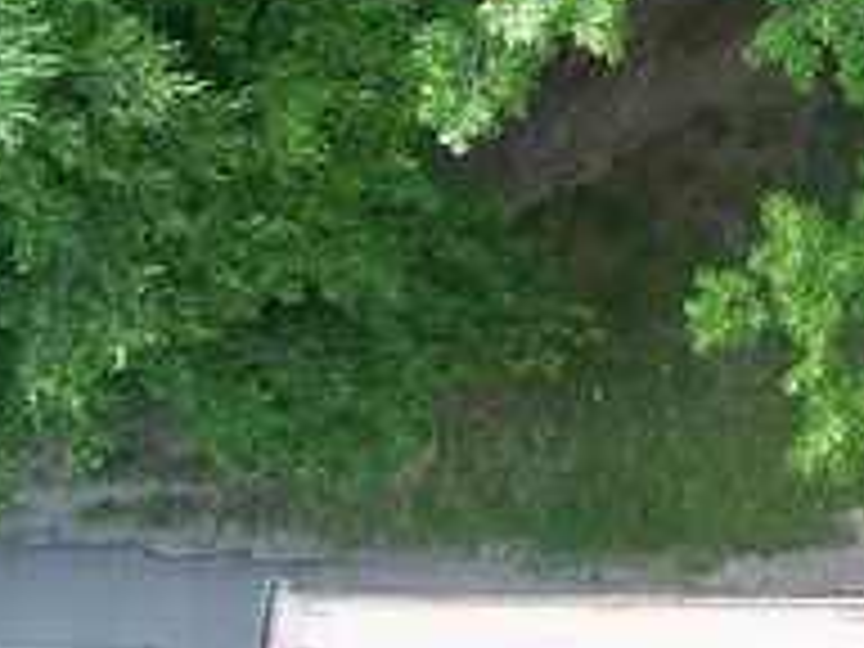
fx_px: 2721
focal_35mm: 109
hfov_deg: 16.9
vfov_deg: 13.1
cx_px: 1166
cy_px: -220
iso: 80
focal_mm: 6.3
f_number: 2.8
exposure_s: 1/180
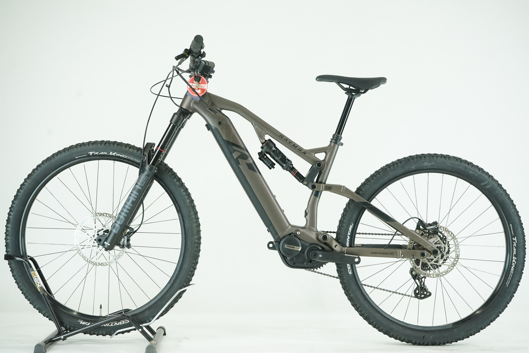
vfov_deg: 24.2
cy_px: 176
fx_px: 823
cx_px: 264
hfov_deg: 35.6
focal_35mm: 56
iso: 3200
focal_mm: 56
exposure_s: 1/200
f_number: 7.1
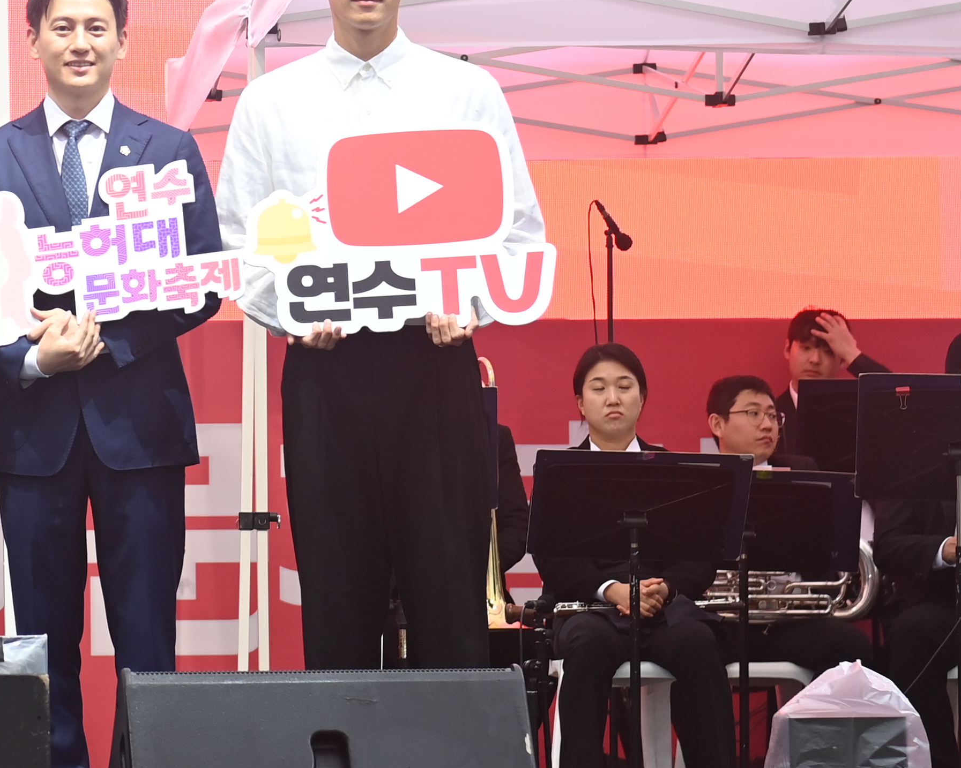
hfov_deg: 9.4
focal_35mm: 204
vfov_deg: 7.5
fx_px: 5802
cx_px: -49
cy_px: -41
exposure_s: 1/250
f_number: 4
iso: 500
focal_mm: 70
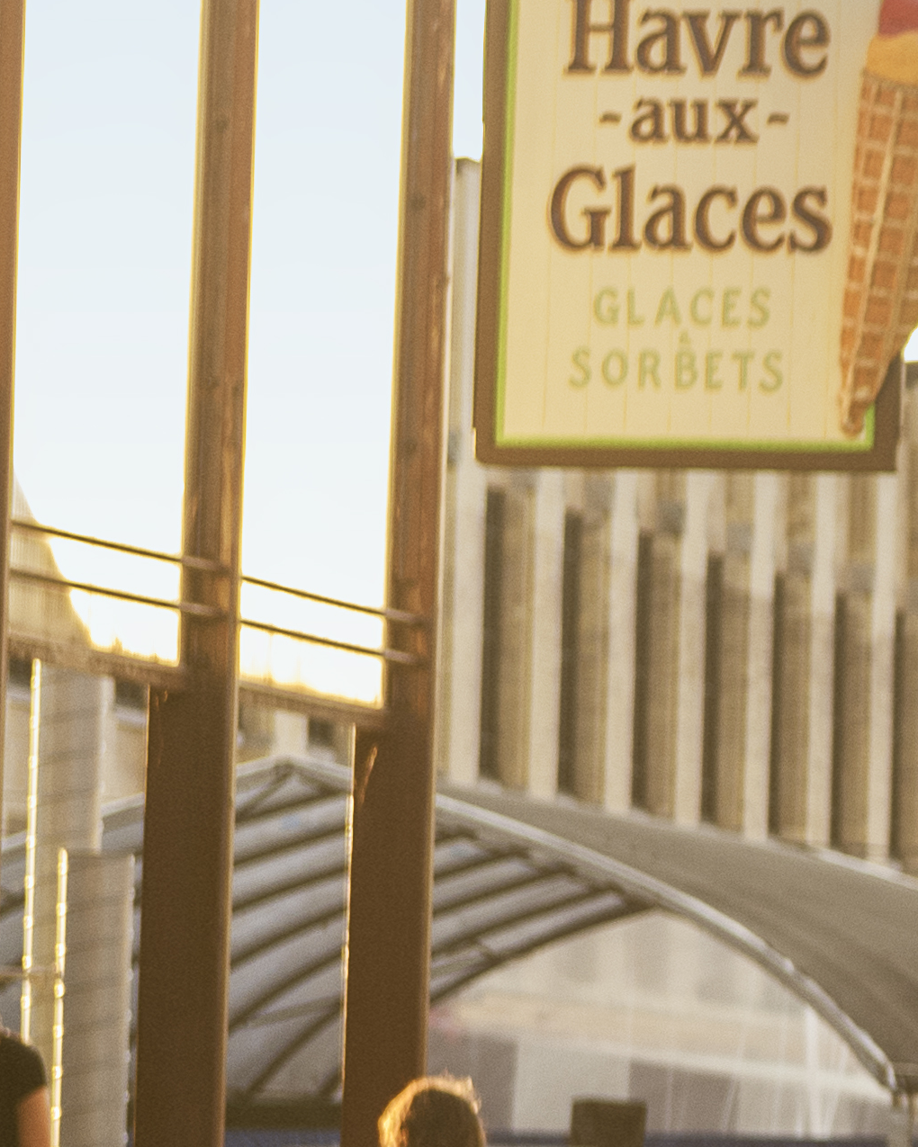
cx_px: 2510
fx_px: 9204
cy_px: 825
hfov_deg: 5.4
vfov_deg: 7.1
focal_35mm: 271
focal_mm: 50
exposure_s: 1/250
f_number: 4
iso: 320
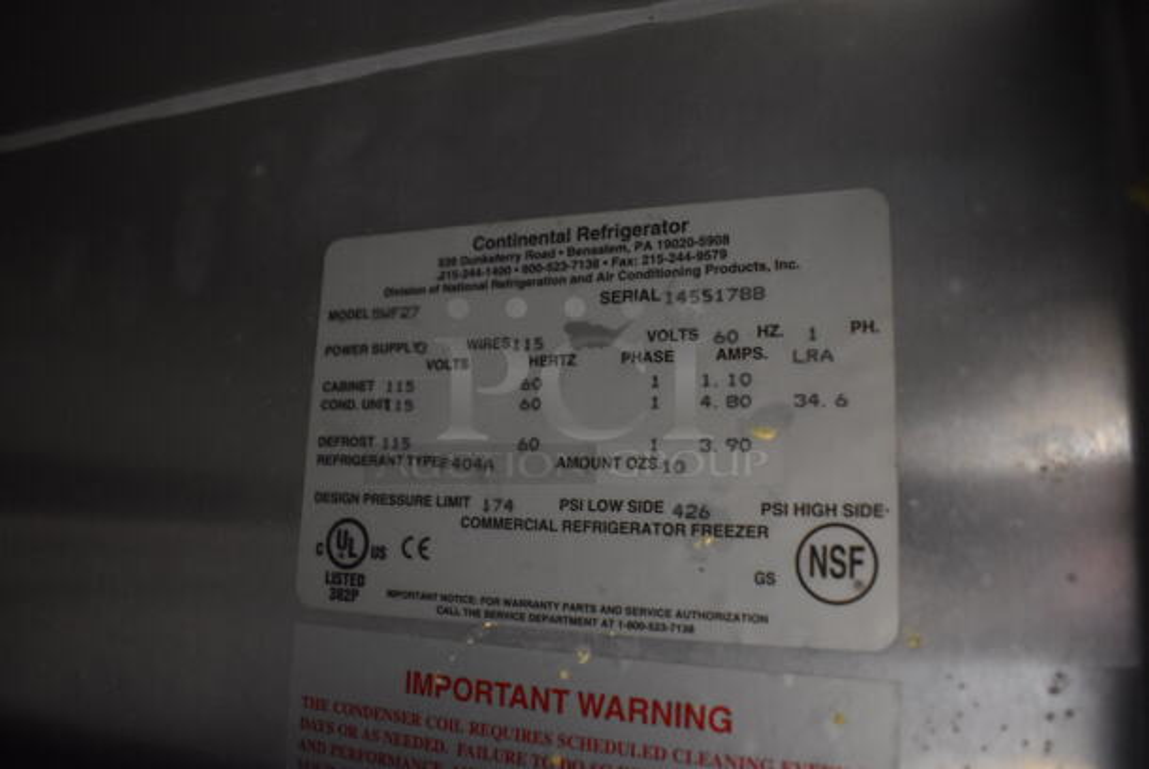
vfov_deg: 48.0
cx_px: 574
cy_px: 384
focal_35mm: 27
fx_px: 863
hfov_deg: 67.3
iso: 3200
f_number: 3.5
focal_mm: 18
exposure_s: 1/15
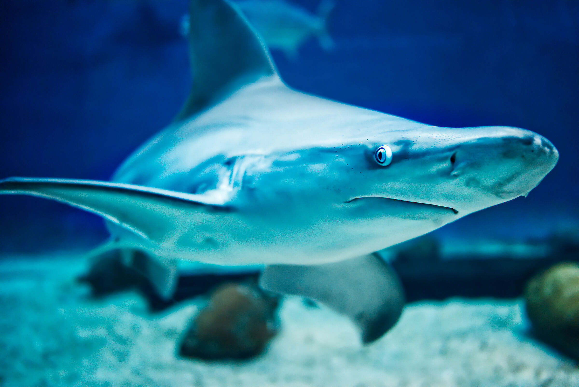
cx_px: 290
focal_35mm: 35
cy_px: 194
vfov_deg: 37.9
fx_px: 563
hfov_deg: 54.4
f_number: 1.4
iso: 4000
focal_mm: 35
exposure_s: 1/200
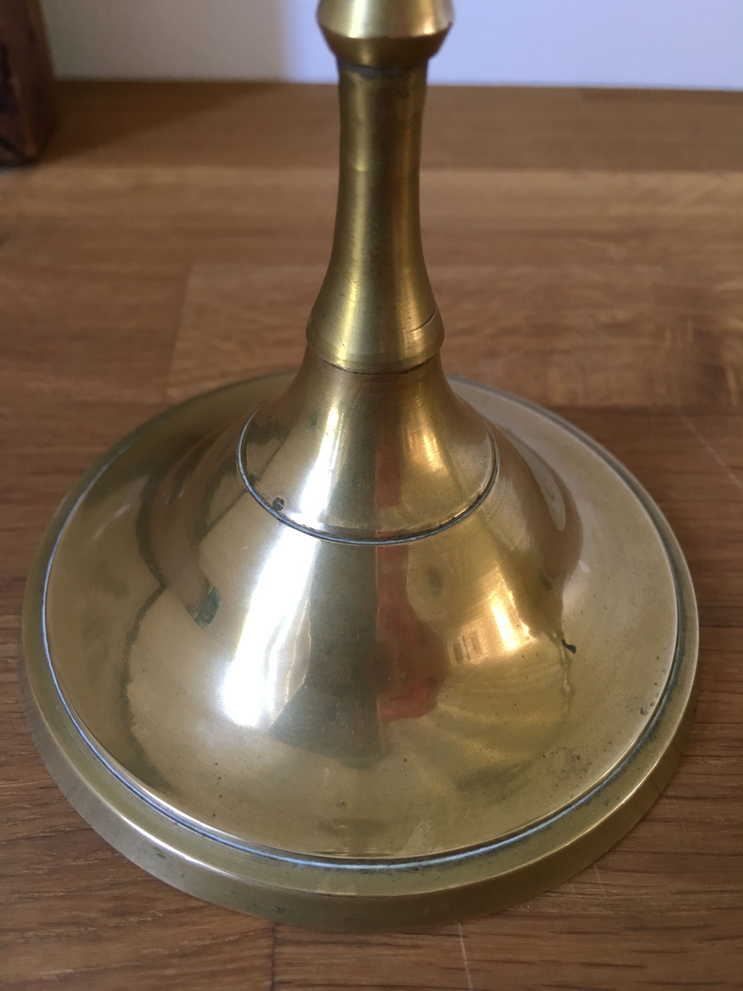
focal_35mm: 29
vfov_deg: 61.7
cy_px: 496
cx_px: 372
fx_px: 830
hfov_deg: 48.2
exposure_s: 1/33
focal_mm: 4.15
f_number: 2.2
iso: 125
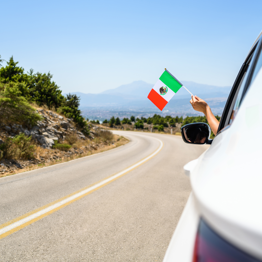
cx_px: 154
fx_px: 385
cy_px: 131
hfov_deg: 37.4
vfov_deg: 37.6
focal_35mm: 45
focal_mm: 35
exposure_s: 1/1000
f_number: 4
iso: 40
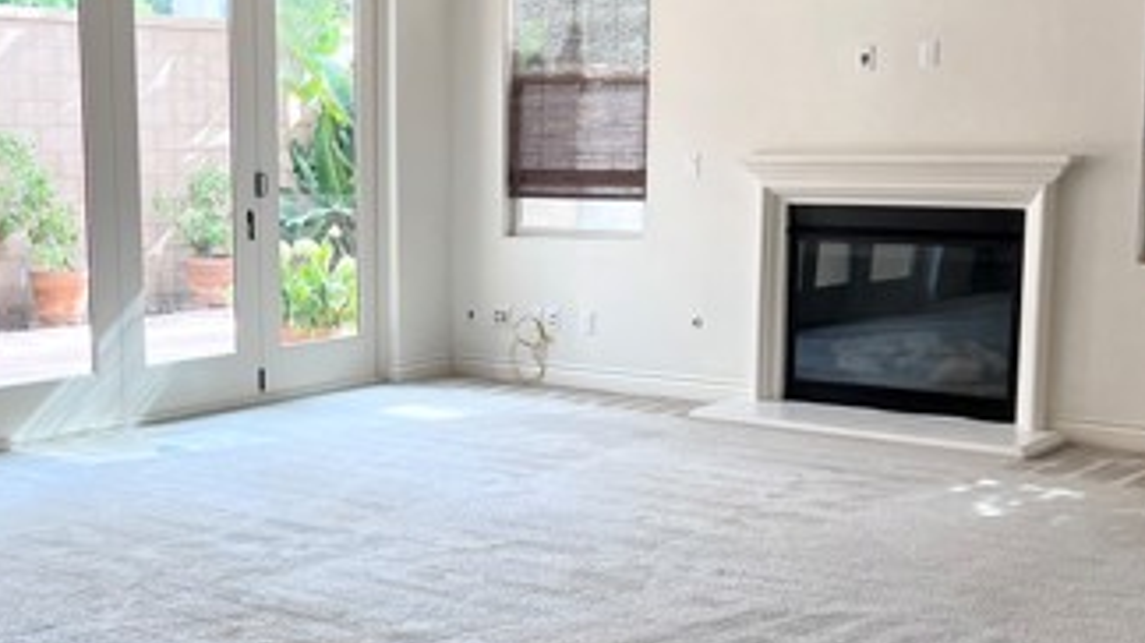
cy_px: 357
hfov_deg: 36.7
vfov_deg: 21.4
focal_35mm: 56
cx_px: 350
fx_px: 1700
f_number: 1.5
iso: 50
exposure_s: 1/153
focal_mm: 5.7
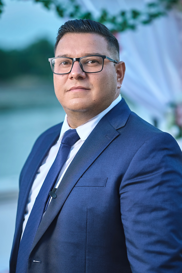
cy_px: 136
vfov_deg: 23.9
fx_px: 645
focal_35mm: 85
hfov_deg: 16.1
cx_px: 91
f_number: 2
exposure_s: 1/200
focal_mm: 85
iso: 100
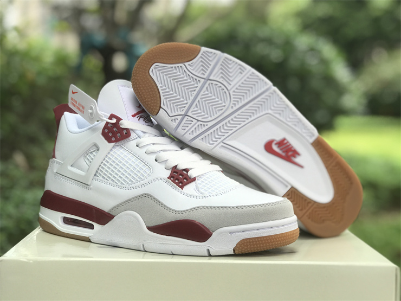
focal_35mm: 57
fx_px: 660
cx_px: 200
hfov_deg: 33.8
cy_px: 150
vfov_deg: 25.7
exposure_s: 1/104
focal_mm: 6.6
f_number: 2.8
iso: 20
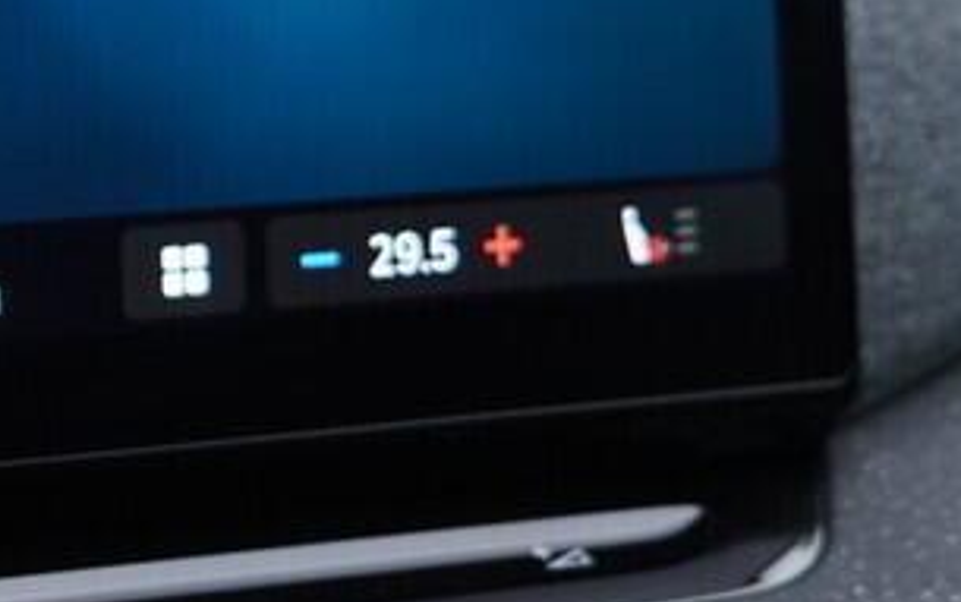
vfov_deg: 10.5
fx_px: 3223
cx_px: -315
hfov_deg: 16.0
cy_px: -118
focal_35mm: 123
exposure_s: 1/50
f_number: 3.2
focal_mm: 24
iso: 125
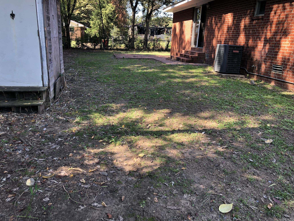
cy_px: 110
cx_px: 147
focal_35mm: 28
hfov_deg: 63.4
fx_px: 238
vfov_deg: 49.7
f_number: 1.8
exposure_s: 1/120
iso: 32
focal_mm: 3.99
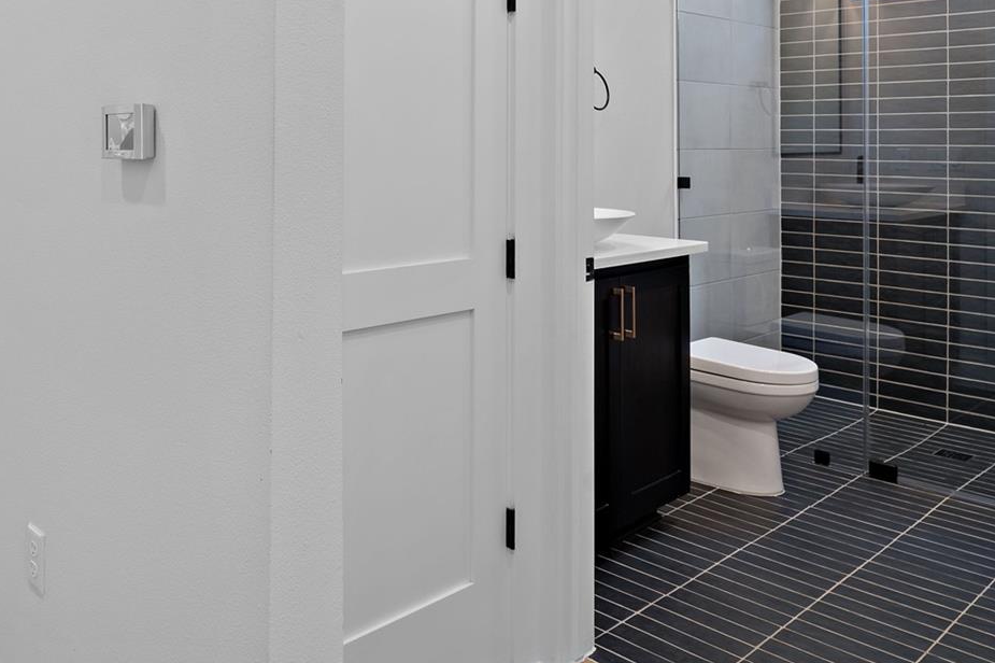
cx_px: 308
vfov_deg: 40.7
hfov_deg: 58.5
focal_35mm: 31
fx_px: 856
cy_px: 140
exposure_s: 1.3
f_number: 8
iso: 100
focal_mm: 14
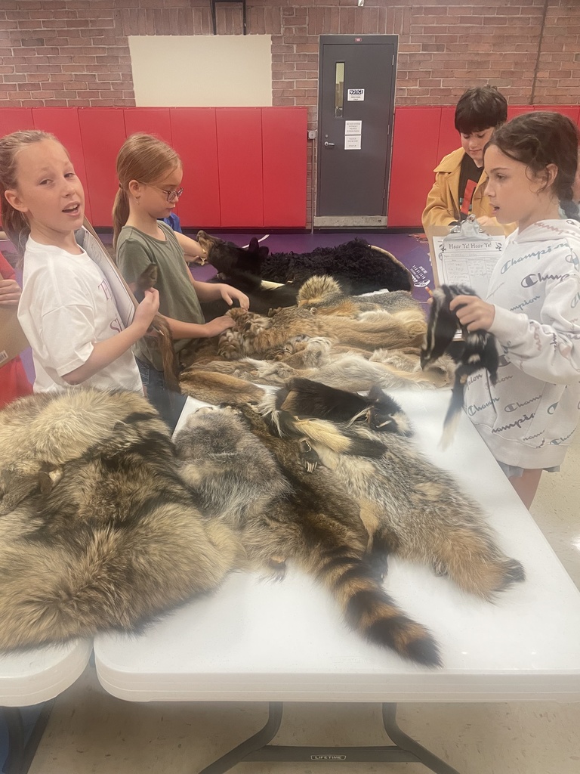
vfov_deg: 67.3
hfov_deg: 53.1
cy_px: 387
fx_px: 581
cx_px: 290
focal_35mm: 26
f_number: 1.6
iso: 160
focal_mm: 4.2
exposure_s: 1/60
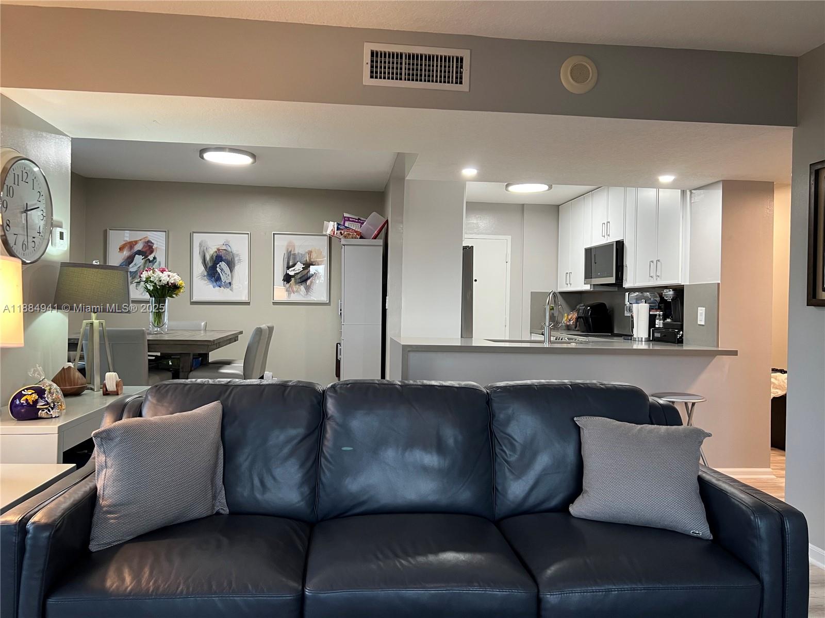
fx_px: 620
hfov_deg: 67.3
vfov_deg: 53.1
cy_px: 309
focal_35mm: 26
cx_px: 412
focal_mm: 5.7
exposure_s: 1/60
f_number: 1.5
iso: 125
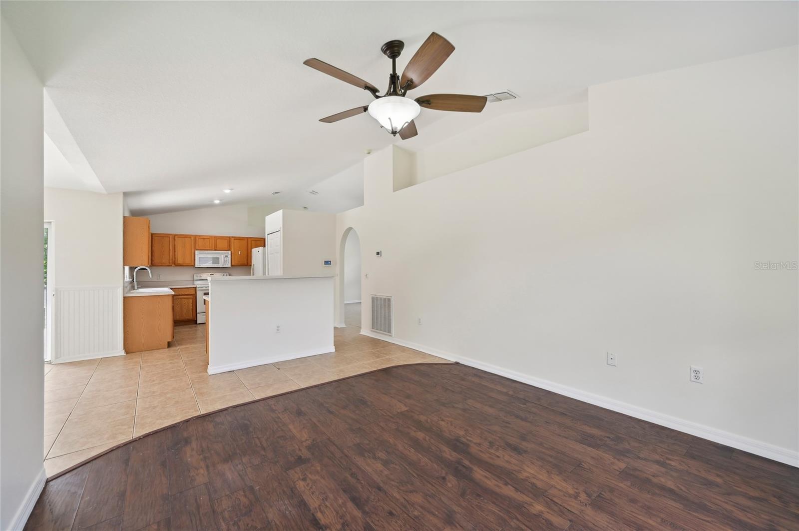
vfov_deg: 81.1
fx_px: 310
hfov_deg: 104.3
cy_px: 266
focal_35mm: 14
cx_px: 400
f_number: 8
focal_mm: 14
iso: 400
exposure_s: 1/50
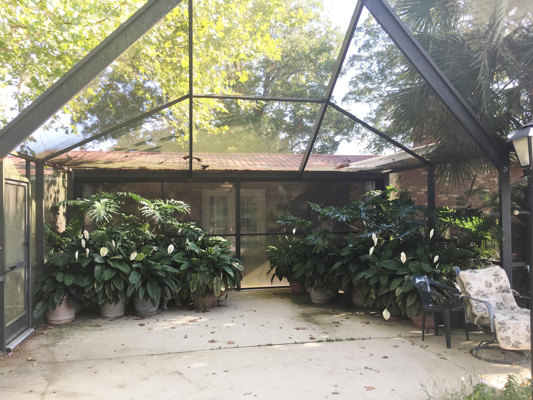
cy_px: 200
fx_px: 447
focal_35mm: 29
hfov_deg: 61.7
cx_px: 266
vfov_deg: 48.2
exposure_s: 1/127
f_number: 2.2
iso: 25
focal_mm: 4.15
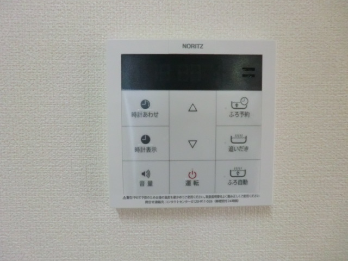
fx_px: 241
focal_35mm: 24
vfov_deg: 56.8
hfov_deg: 71.6
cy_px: 130
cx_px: 174
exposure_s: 1/40
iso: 800
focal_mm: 4.3
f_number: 3.2
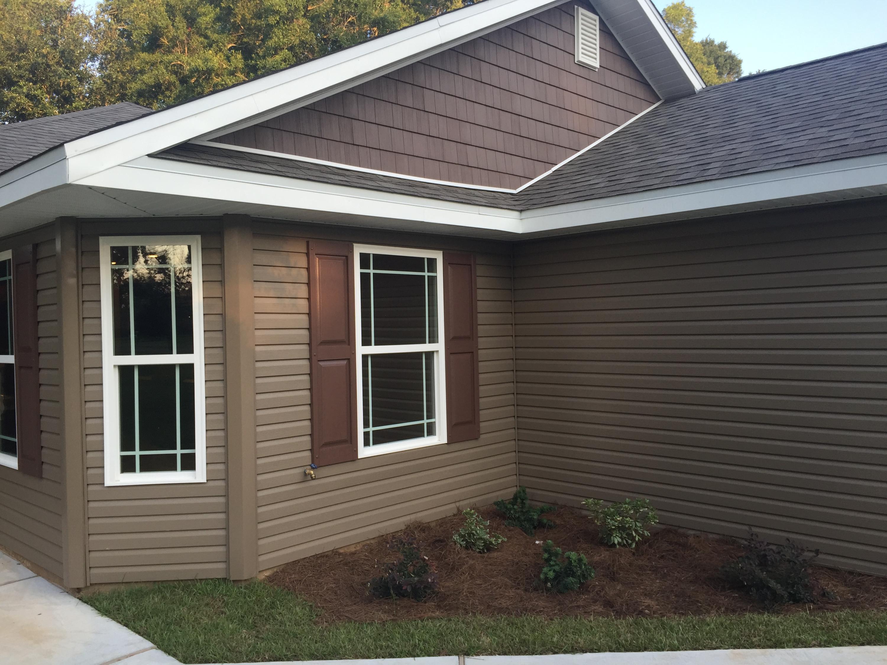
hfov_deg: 61.7
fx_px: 743
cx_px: 444
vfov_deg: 48.2
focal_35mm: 29
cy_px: 332
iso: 32
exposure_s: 1/237
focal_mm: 4.15
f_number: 2.2
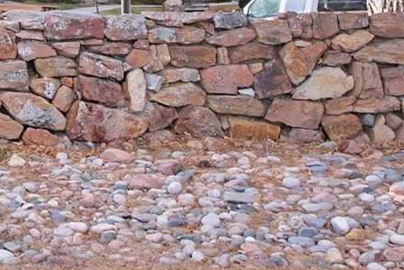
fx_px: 1145
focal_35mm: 102
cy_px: -119
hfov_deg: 19.1
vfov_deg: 12.8
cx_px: -57
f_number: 8
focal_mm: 20
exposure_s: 1/160
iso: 250
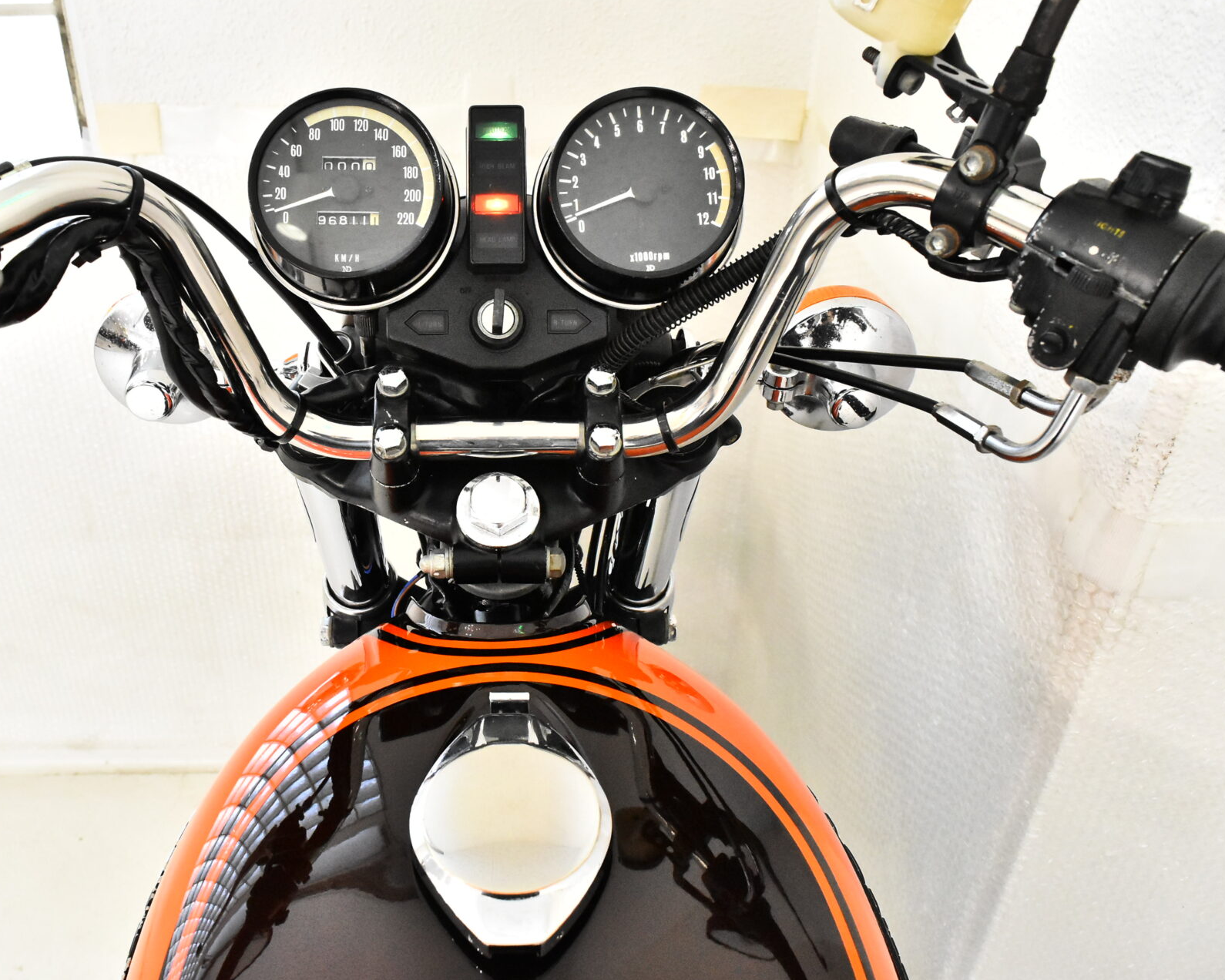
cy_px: 489
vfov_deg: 43.4
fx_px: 1233
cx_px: 495
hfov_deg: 52.5
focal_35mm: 34
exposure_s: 1/200
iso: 5000
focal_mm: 20
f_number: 7.1
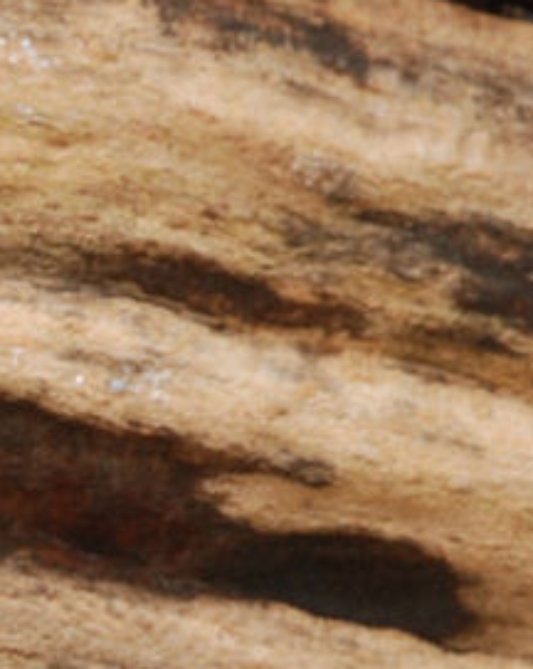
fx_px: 30850
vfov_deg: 1.2
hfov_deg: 1.0
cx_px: -871
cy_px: 985
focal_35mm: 1561
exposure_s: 1/4
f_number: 8
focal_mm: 250
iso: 200
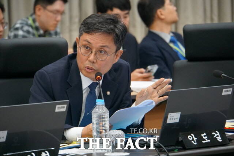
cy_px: 78
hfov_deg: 6.9
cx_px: 117
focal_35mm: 300
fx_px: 1950
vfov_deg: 4.6
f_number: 6.3
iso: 6400
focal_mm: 200
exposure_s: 1/200
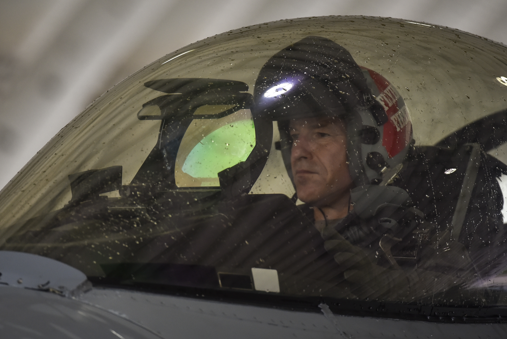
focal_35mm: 558
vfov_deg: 2.5
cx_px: 207
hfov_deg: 3.7
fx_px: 7861
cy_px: 133
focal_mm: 400
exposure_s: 1/3200
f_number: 4
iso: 1250
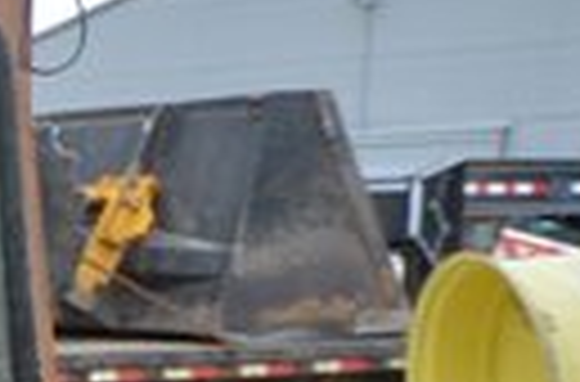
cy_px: 470
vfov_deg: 10.7
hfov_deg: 13.1
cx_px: -737
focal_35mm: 125
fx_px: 2003
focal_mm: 15
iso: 200
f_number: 5
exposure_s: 1/100
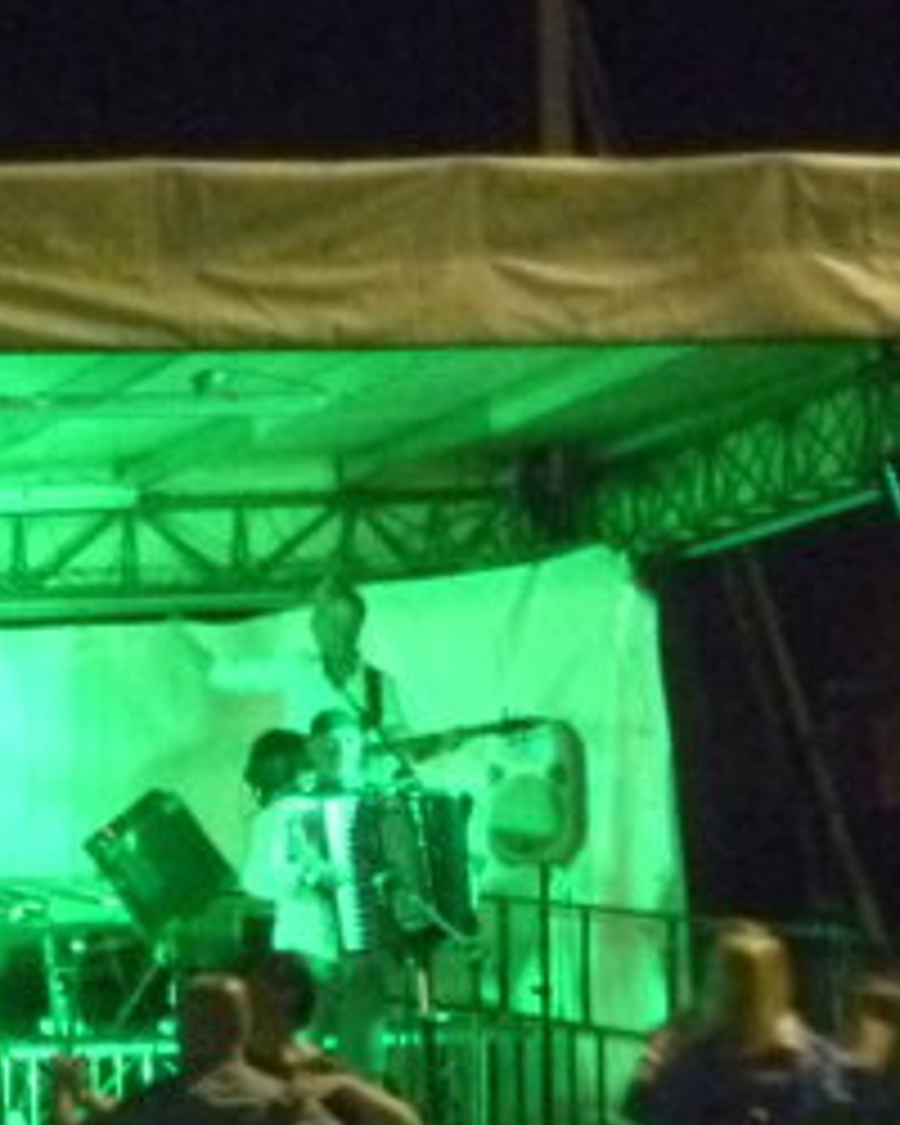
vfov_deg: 9.2
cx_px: -122
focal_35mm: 209
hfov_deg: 7.4
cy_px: 1228
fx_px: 6959
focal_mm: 12
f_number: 4.3
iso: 1600
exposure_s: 1/13
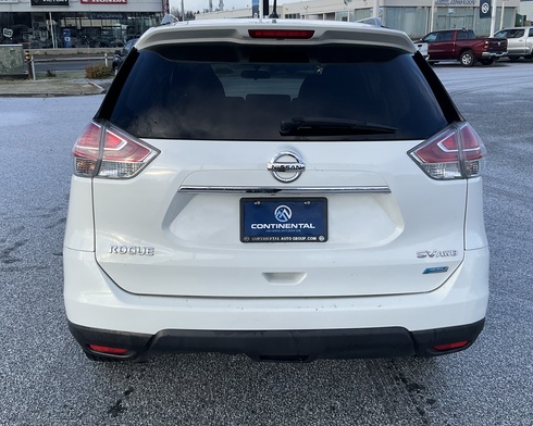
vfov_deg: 40.1
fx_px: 584
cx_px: 264
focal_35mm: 37
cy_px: 197
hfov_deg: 49.1
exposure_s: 1/719
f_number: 1.8
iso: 25
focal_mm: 3
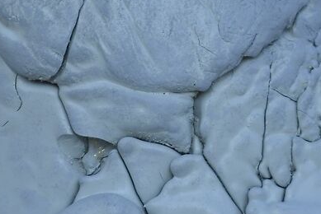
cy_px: 535
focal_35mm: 1233
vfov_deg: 1.1
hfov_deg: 1.7
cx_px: 151
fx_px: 11002
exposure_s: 1/500
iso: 100
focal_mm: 200
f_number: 4.5
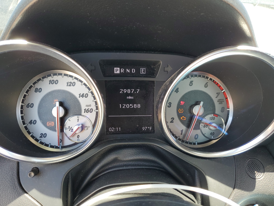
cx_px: 137
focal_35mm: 26
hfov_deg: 67.3
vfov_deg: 53.1
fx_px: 206
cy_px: 103
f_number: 1.5
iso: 50
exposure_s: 1/164
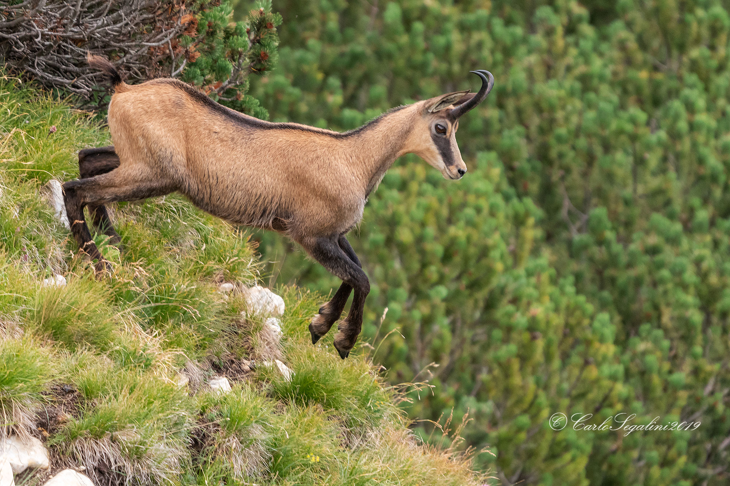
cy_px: 243
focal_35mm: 600
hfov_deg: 3.4
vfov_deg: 2.3
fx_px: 12166
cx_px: 365
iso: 1250
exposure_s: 1/1250
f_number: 6.3
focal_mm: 400
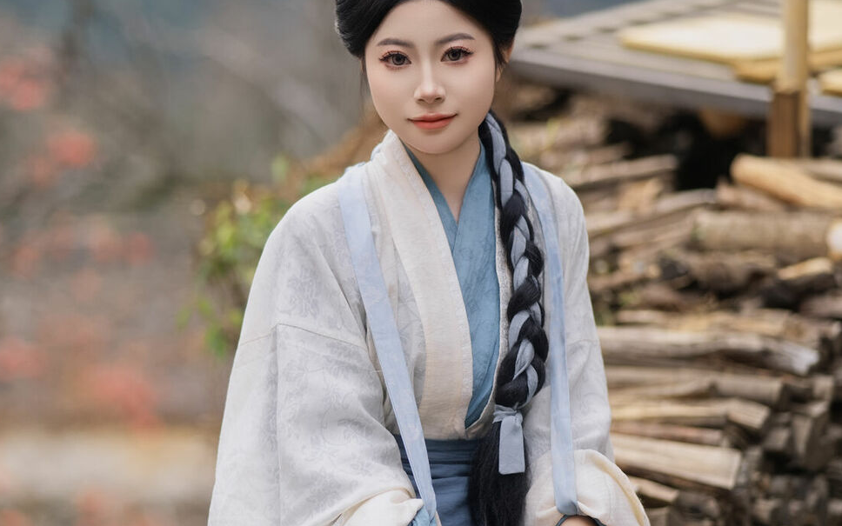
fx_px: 3236
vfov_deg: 9.3
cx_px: 398
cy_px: 321
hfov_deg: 14.8
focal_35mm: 141
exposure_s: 1/200
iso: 50
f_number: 1.8
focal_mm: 85
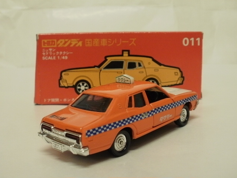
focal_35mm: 44
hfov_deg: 42.9
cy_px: 89
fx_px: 301
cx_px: 118
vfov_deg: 32.9
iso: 125
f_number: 4
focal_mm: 7.7
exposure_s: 1/13
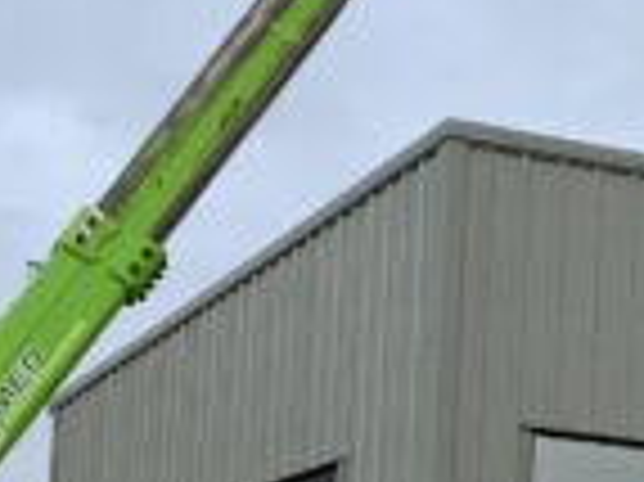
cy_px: 586
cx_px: 266
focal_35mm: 130
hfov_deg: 15.2
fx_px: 2417
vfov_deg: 11.2
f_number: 1.8
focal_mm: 3
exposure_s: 1/391
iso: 16
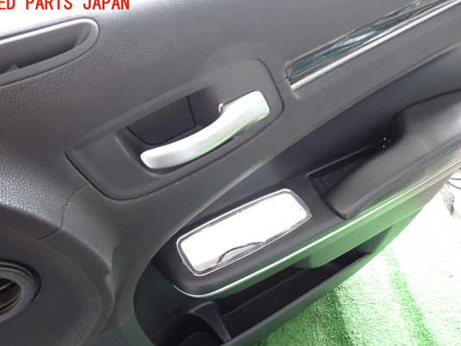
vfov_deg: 49.7
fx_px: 373
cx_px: 231
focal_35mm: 28
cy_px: 187
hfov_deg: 63.4
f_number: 2
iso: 320
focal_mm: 4.5
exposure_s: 1/30
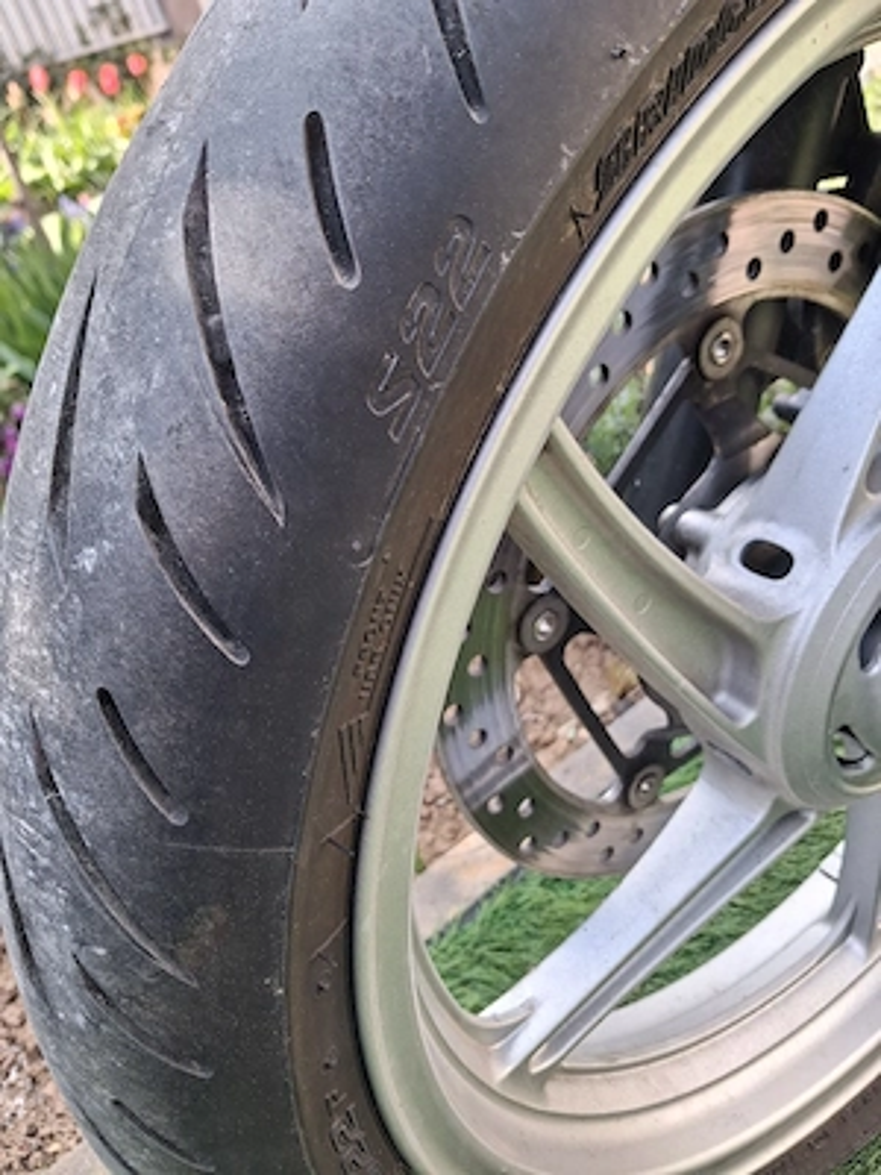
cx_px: 440
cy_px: 588
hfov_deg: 51.4
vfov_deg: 65.3
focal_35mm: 27
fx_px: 916
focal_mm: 4
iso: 25
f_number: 1.8
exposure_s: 1/100
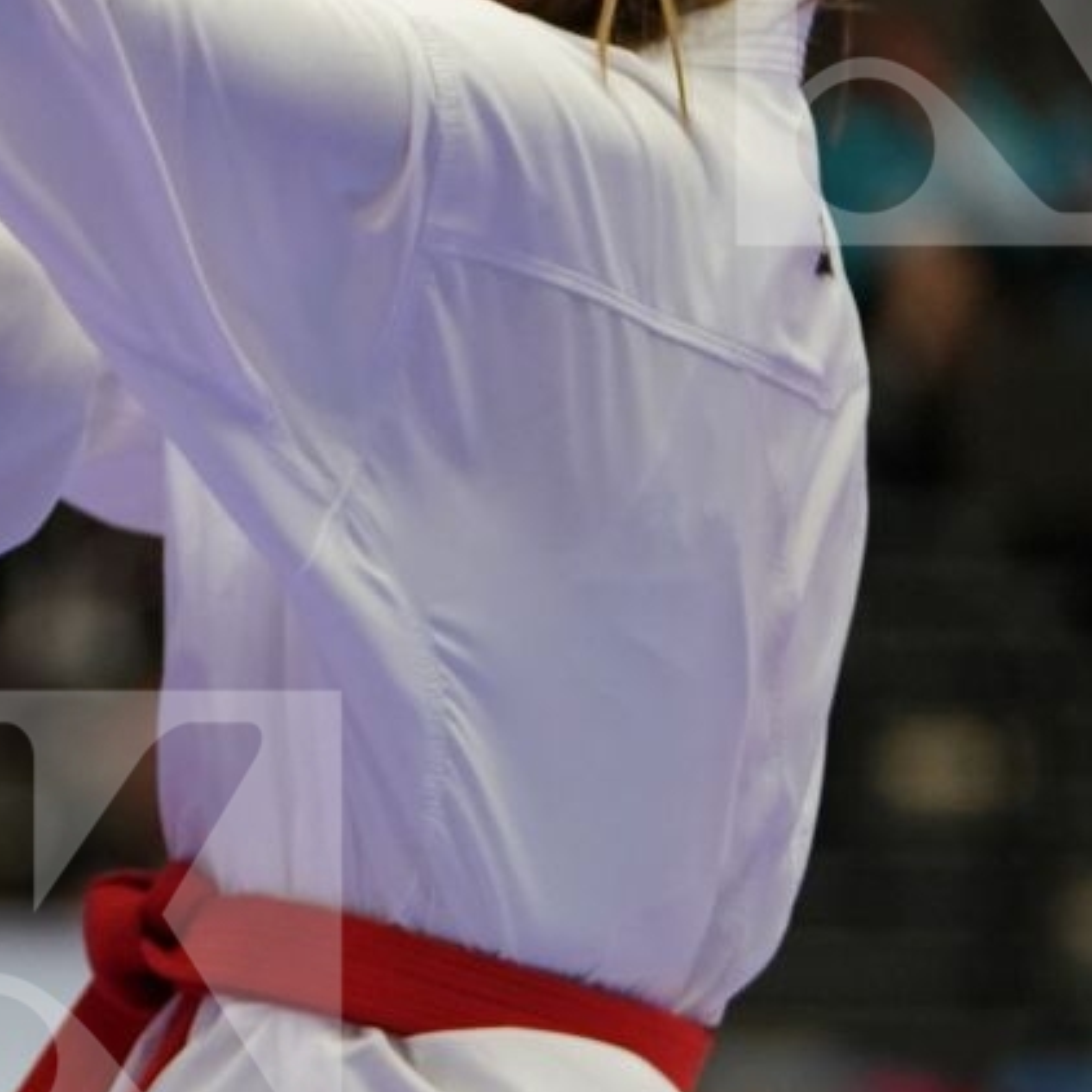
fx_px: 17346
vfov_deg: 3.6
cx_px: -776
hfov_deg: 3.6
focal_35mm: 486
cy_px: 926
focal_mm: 134
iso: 2500
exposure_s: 1/1000
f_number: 2.8
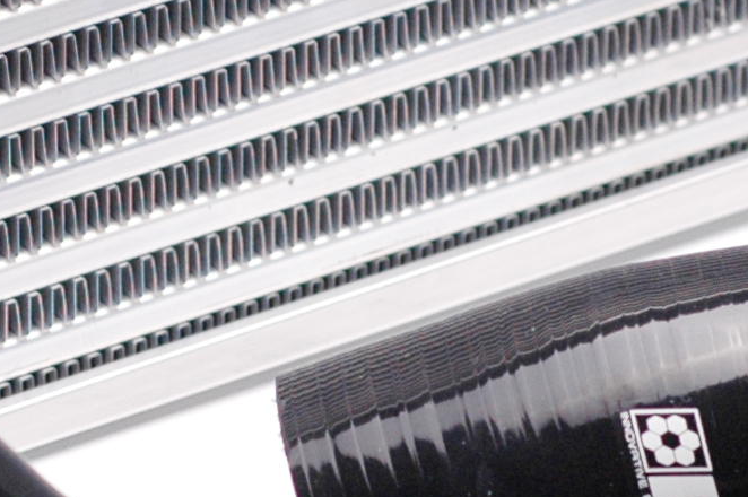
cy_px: 233
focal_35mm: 341
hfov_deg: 6.0
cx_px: 189
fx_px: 7078
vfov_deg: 4.0
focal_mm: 50
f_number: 4
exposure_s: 1/60
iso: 200
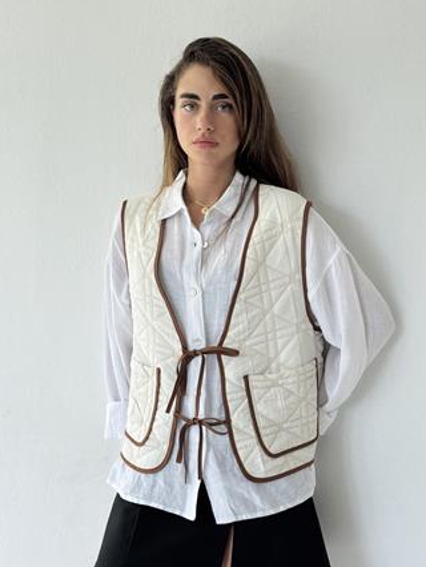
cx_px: 225
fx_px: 984
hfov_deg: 24.4
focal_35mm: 60
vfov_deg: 32.1
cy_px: 327
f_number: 1.78
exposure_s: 1/318
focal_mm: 6.76
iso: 64
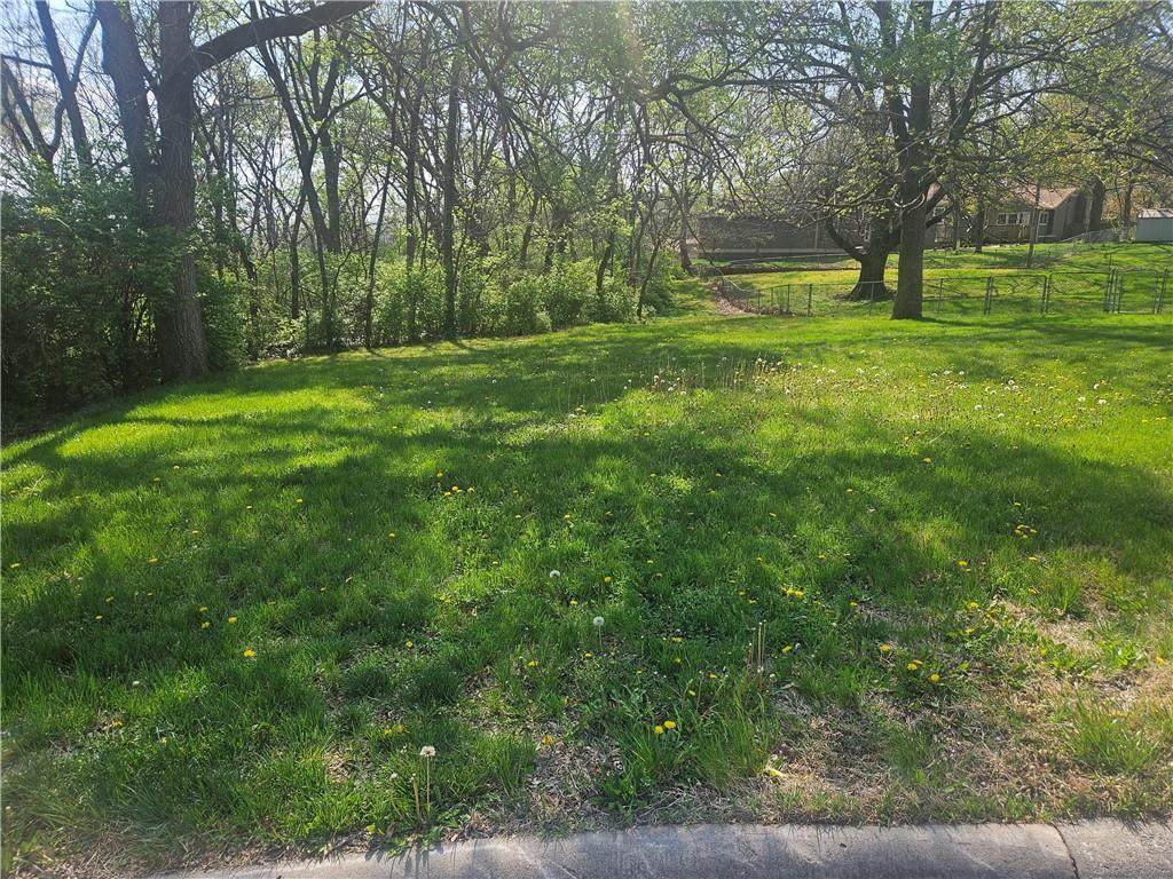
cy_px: 440
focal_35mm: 23
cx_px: 586
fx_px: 779
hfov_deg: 73.9
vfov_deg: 58.9
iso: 25
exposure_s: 1/861
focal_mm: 5.4
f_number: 1.8
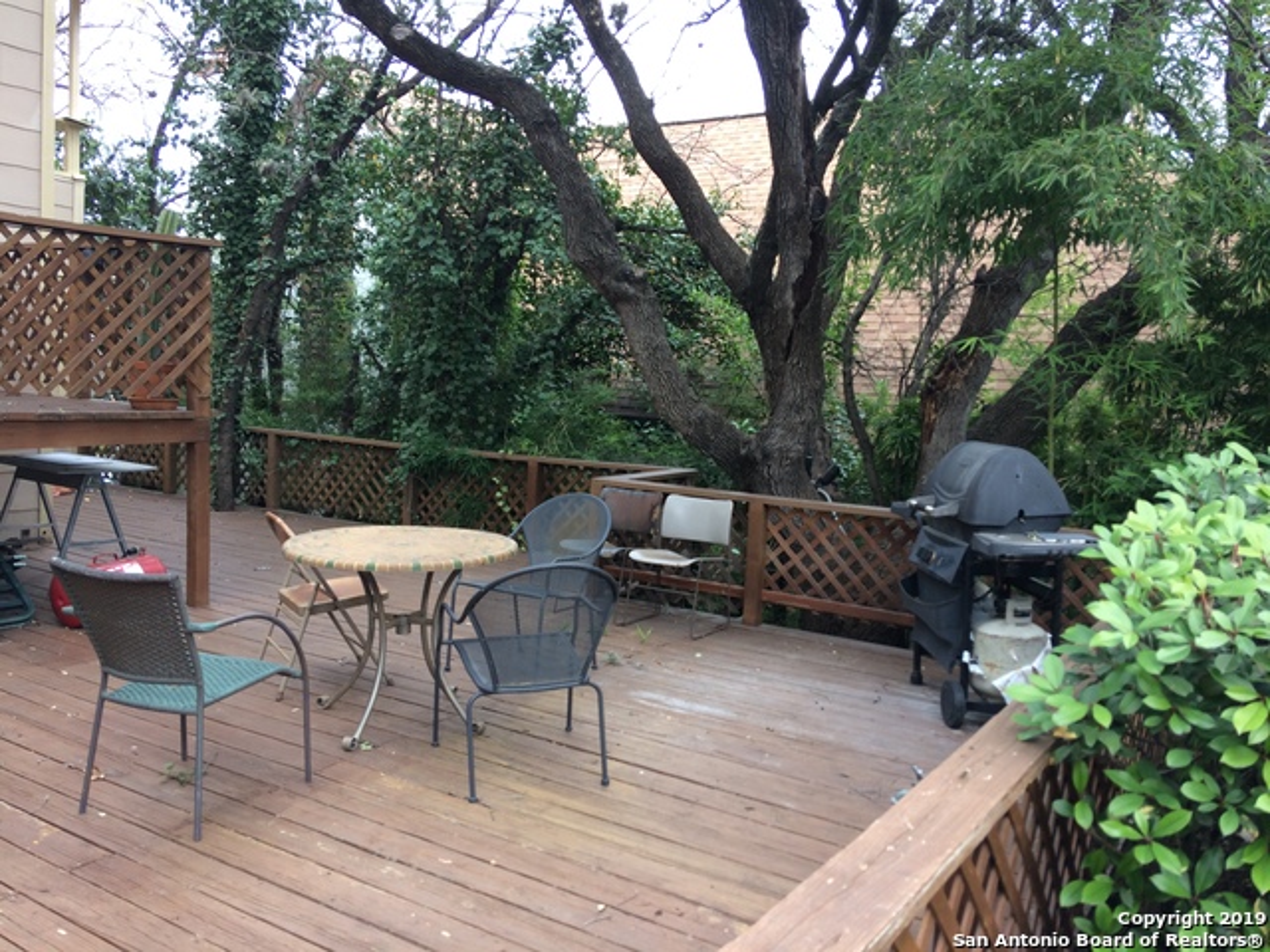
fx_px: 1064
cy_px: 476
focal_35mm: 29
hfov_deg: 61.7
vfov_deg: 48.2
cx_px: 635
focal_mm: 4.15
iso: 40
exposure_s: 1/60
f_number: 2.2
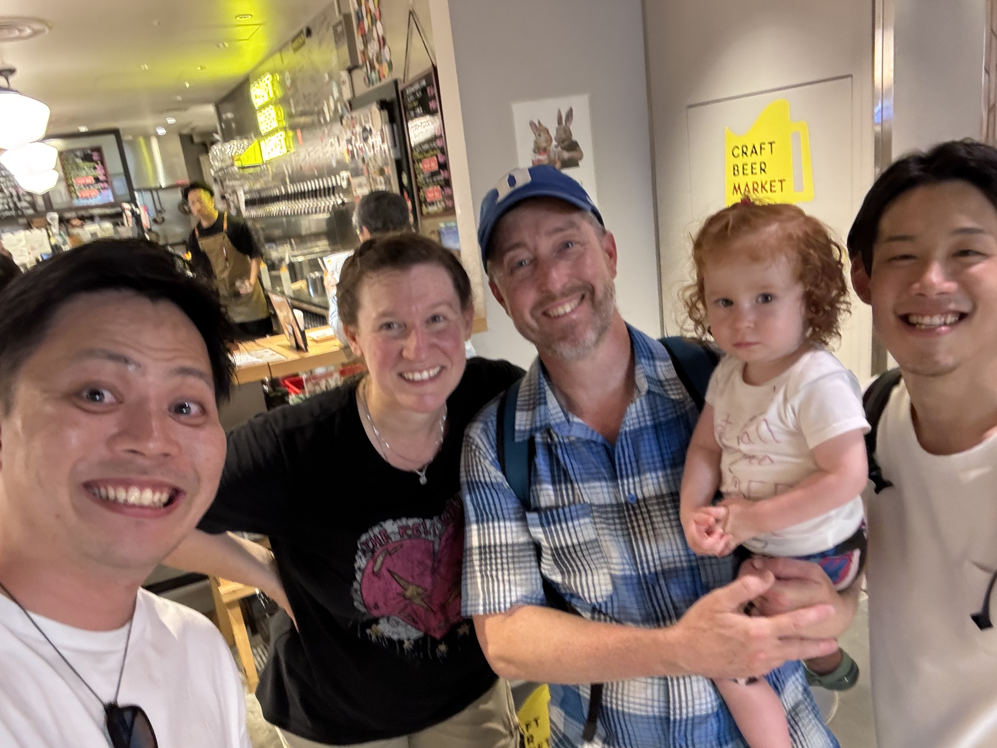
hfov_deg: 65.3
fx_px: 778
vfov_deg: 51.1
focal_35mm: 27
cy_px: 433
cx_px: 470
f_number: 1.9
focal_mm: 2.69
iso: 400
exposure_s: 1/30
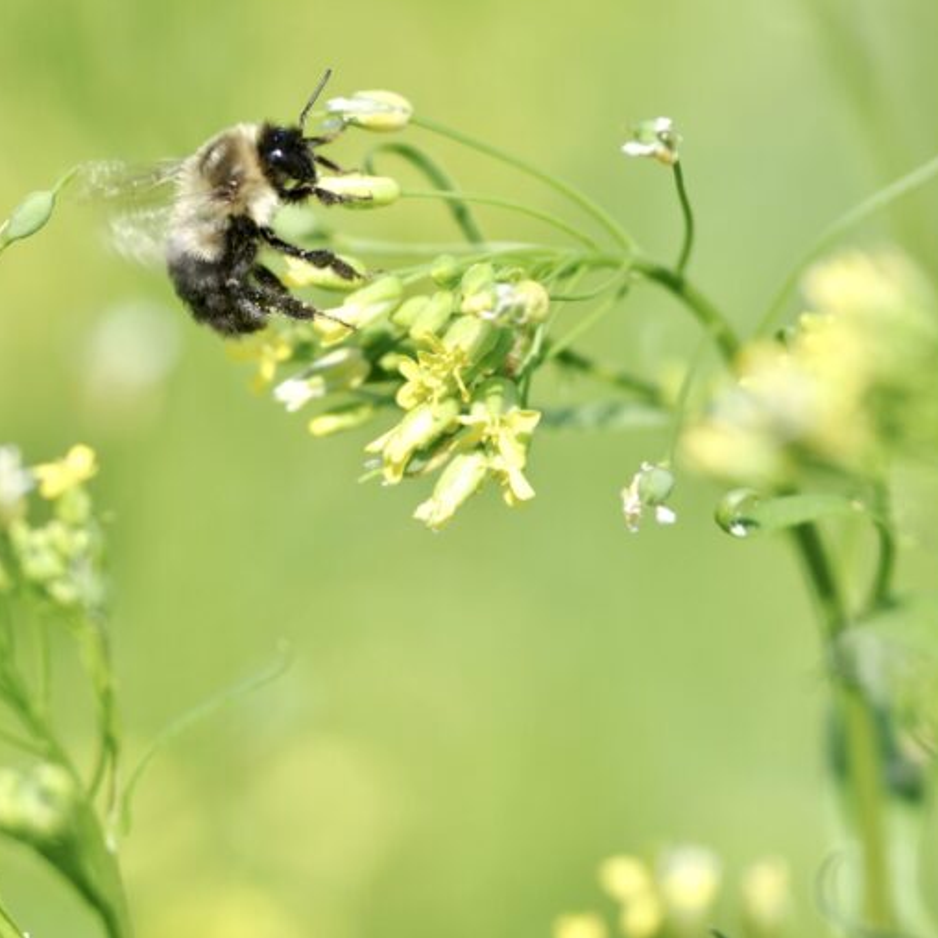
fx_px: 17720
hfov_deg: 3.0
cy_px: 469
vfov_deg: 3.0
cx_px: 343
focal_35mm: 578
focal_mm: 300
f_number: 6.3
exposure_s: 1/800
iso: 200
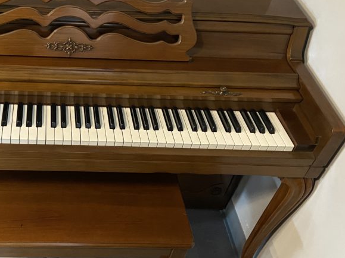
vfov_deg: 31.4
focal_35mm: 46
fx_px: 458
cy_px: 97
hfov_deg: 39.7
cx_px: 71
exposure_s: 1/30
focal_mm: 4.25
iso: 500
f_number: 1.8
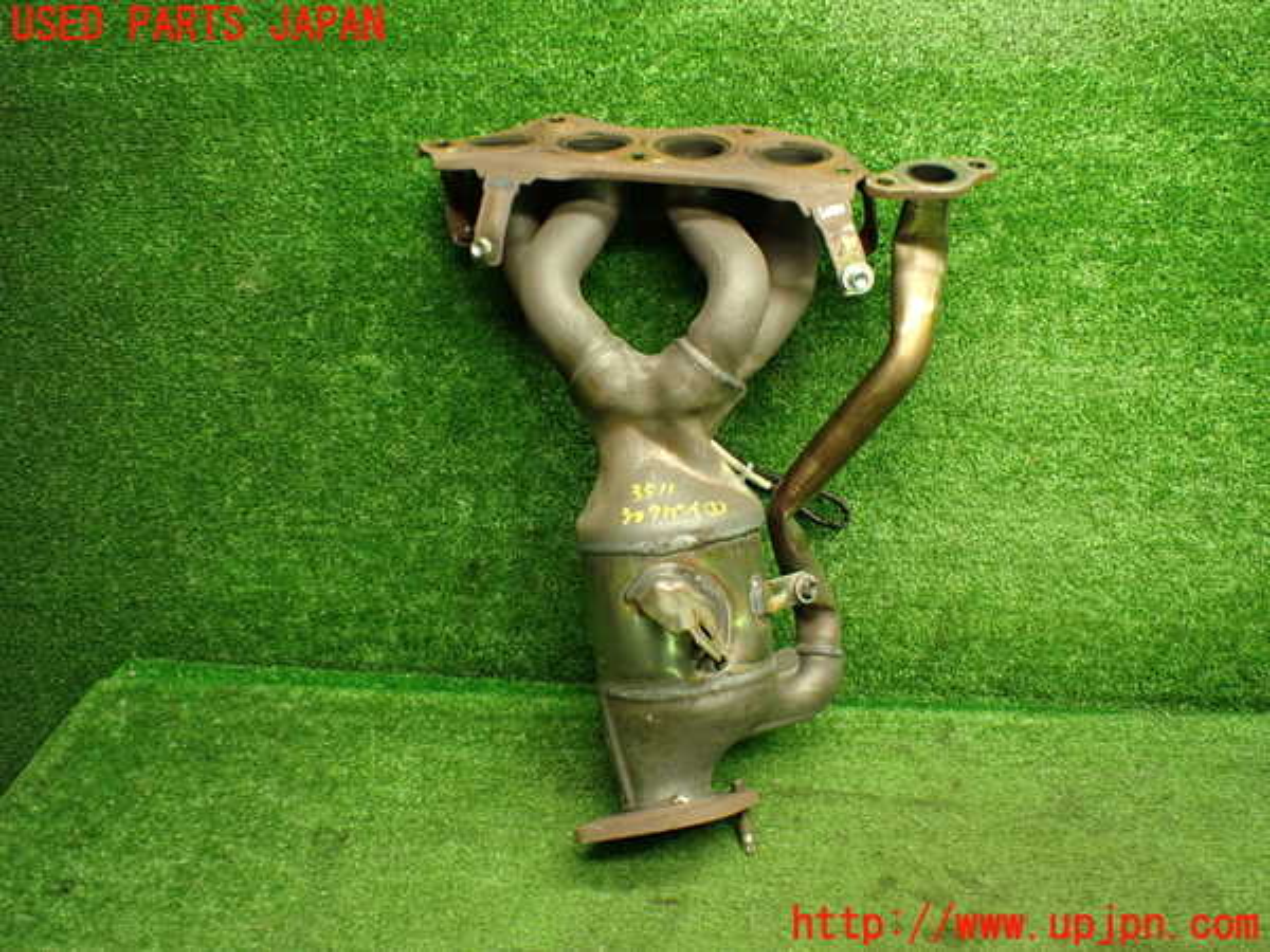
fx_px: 1101
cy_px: 476
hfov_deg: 60.0
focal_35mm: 30
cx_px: 635
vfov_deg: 46.8
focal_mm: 5.4
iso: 800
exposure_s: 1/80
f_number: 2.3
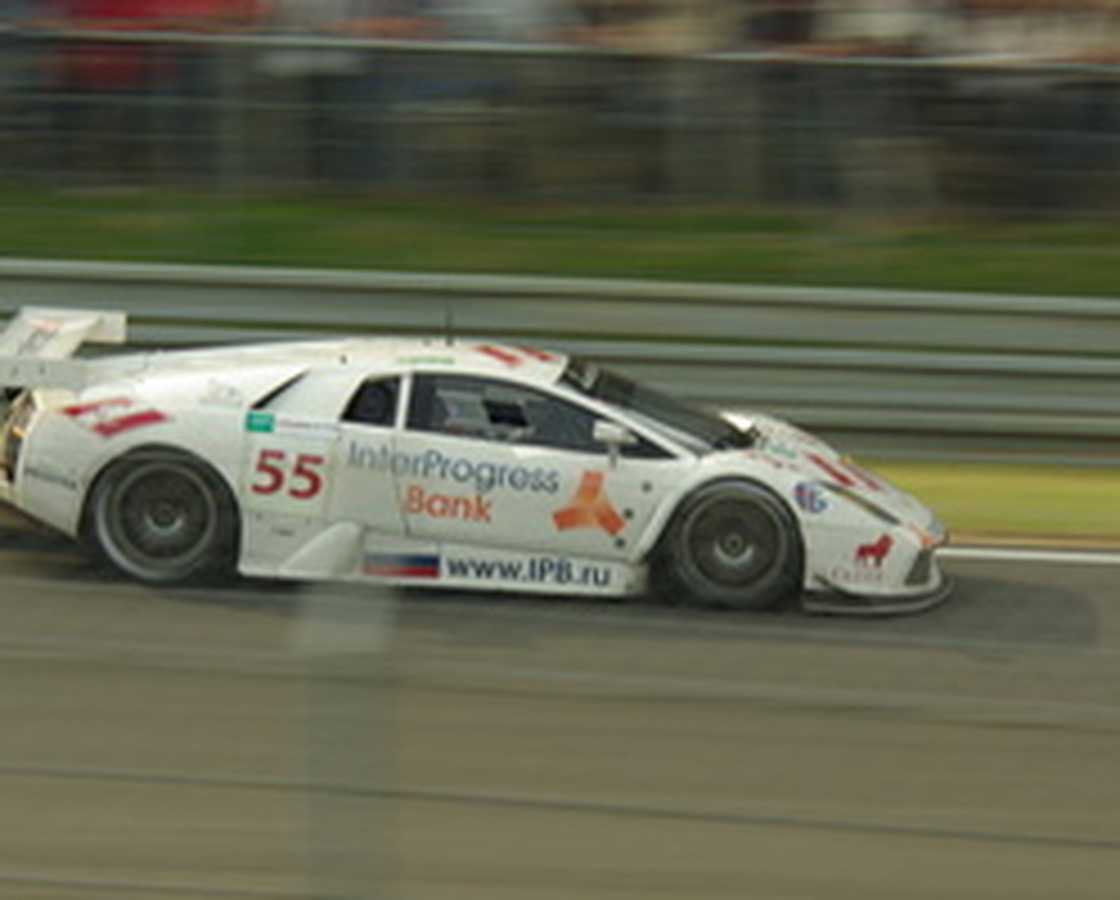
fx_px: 7769
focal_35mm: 234
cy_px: 518
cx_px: 589
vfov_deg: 6.6
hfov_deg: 8.2
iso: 100
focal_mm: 90
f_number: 8
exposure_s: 1/125
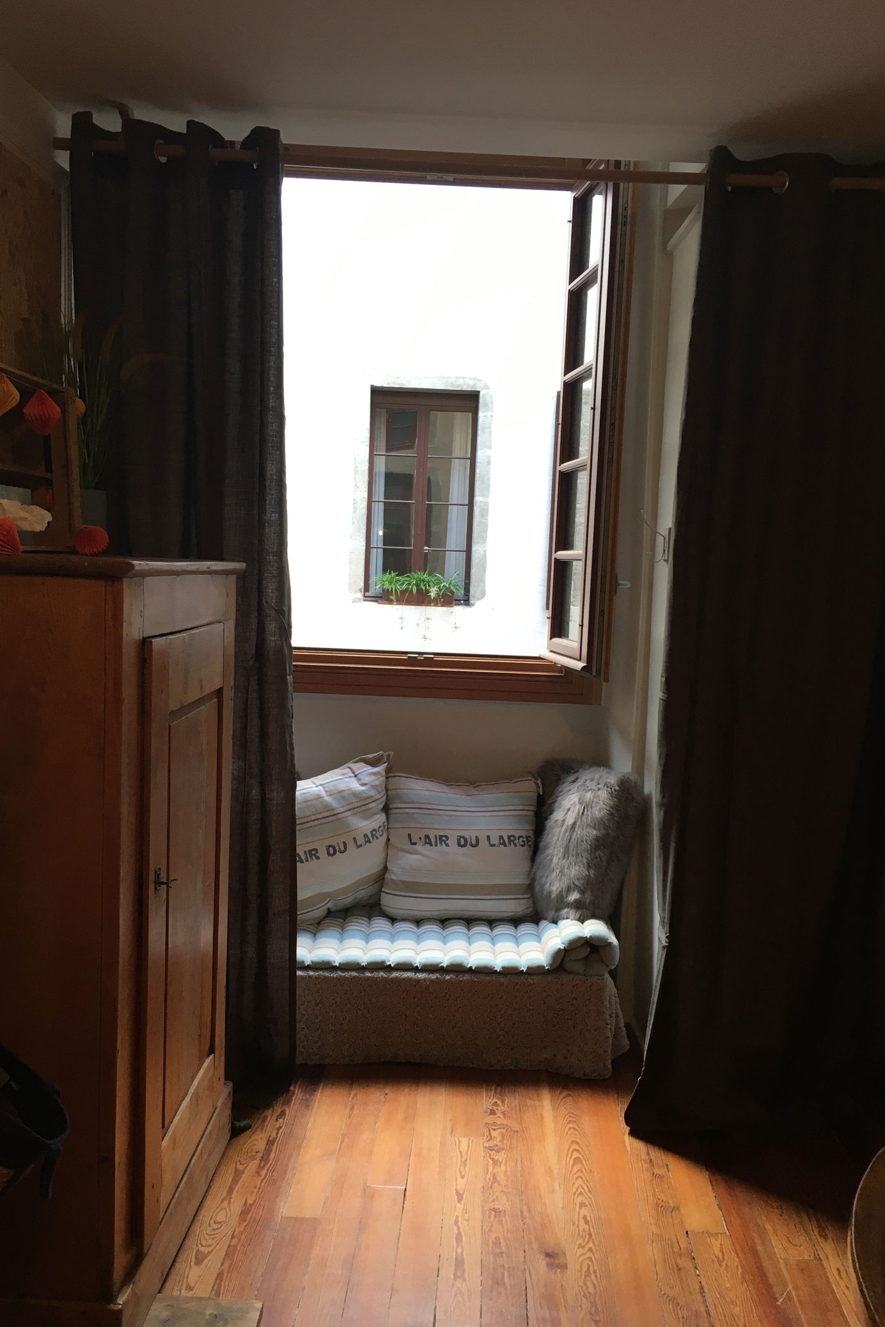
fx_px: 1143
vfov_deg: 60.3
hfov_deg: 42.3
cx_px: 415
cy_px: 669
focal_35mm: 31
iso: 50
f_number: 2.2
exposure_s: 1/33
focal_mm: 4.15
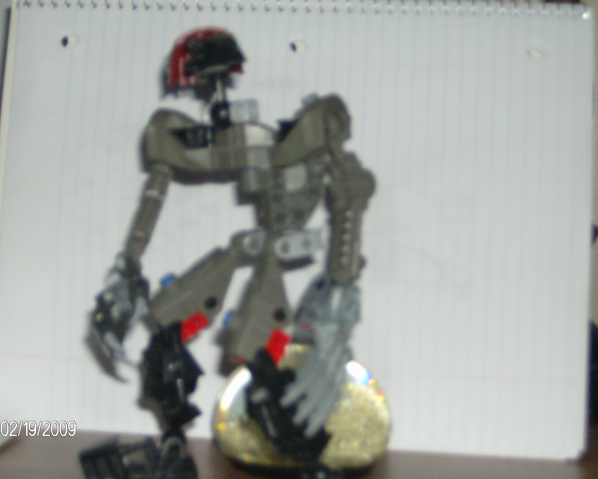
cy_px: 242
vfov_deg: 20.7
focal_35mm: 74
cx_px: 286
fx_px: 1310
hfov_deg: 25.7
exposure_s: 1/91.3
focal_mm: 11.6
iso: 200
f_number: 3.7
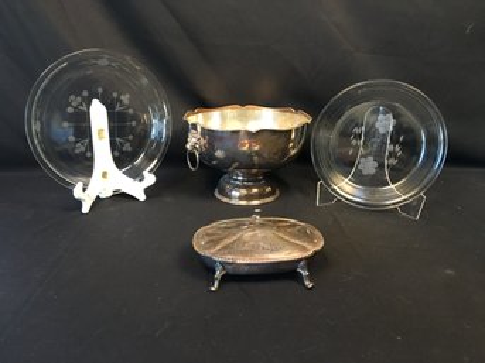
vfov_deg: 48.2
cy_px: 182
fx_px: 406
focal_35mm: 29
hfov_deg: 61.7
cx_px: 242
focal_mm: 4.15
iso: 200
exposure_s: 1/20
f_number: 2.2
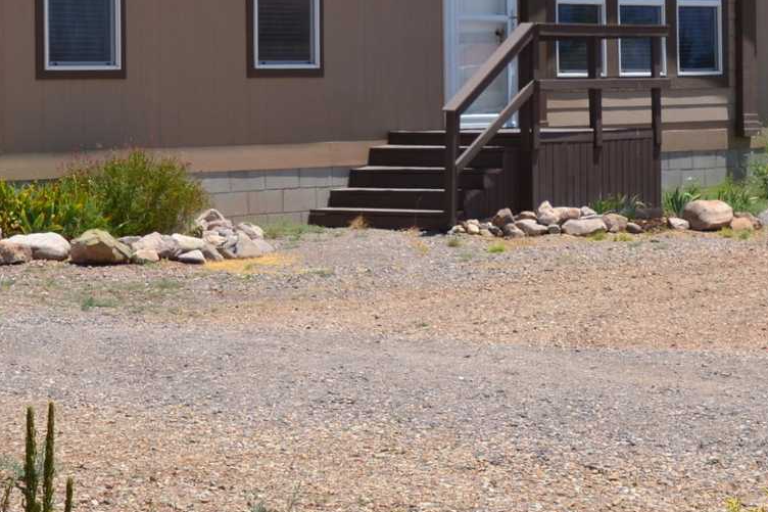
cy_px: 72
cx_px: 406
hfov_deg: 18.5
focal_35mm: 110
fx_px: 2354
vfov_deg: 12.3
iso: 100
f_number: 7.1
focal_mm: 27
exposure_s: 1/200
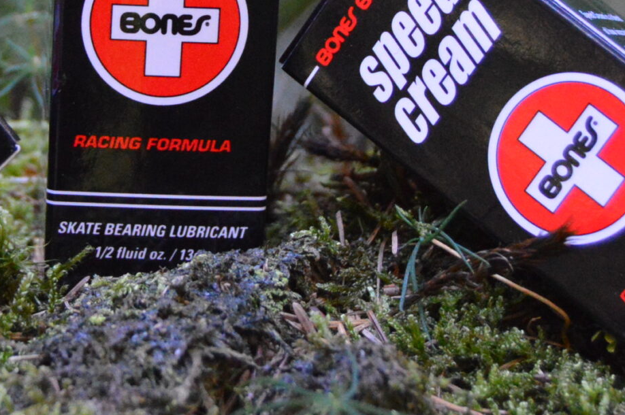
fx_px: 2757
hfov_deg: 12.9
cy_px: 35
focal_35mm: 159
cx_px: 135
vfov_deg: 8.6
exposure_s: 1/160
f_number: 4.8
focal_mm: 38
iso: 3200
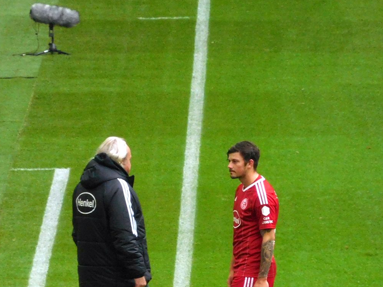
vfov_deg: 1.5
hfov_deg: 2.0
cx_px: 163
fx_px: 11045
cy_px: 260
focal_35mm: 998
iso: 400
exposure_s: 1/160
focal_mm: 90
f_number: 6.5
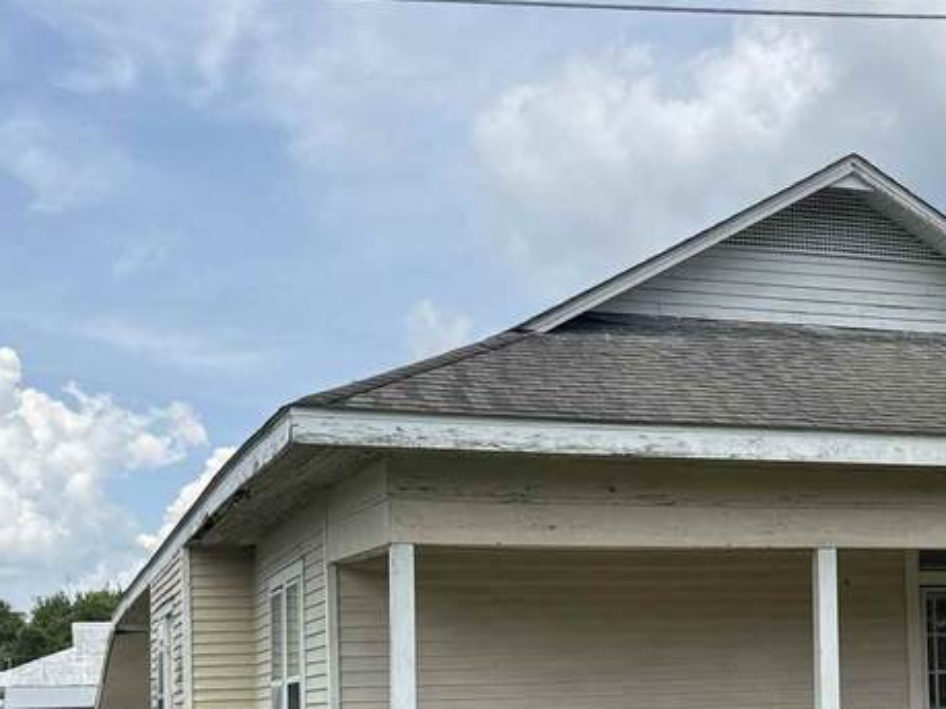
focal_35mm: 67
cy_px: 657
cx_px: 870
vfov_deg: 21.4
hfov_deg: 27.8
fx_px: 1831
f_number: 1.78
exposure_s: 1/5714
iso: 125
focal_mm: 6.76
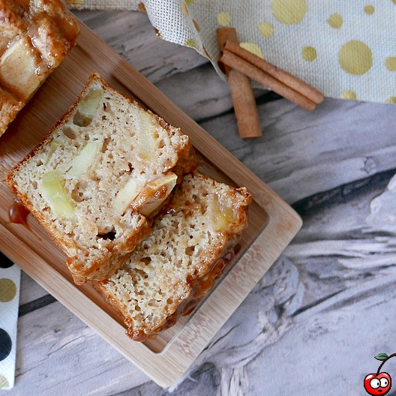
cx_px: 106
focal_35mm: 67
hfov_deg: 25.5
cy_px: 199
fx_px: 867
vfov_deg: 25.7
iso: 1600
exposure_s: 1/25
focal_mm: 23.6
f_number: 2.8
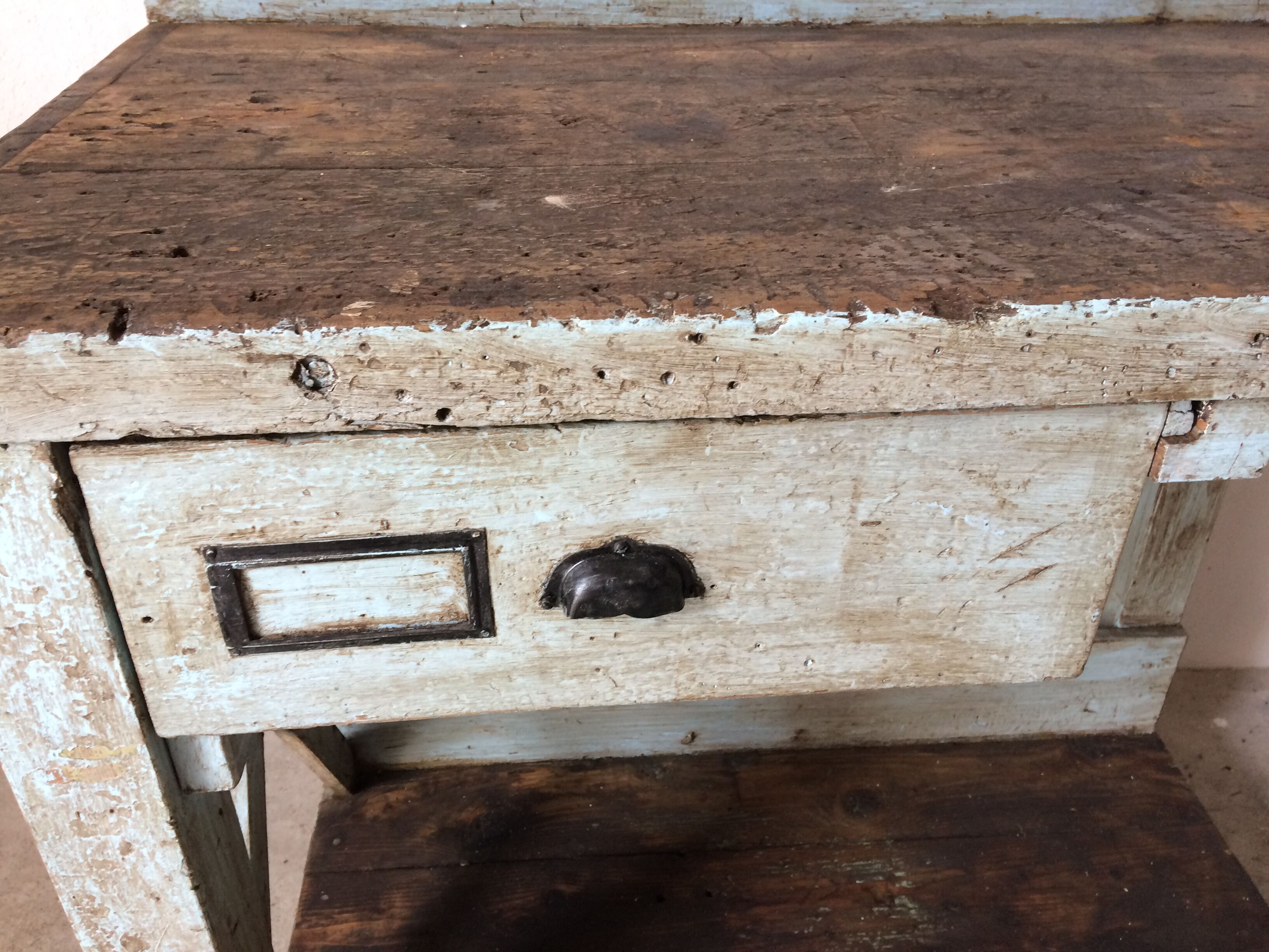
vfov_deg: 48.2
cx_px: 634
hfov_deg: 61.7
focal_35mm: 29
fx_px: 1063
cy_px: 476
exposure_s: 1/33
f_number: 2.2
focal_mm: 4.15
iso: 100
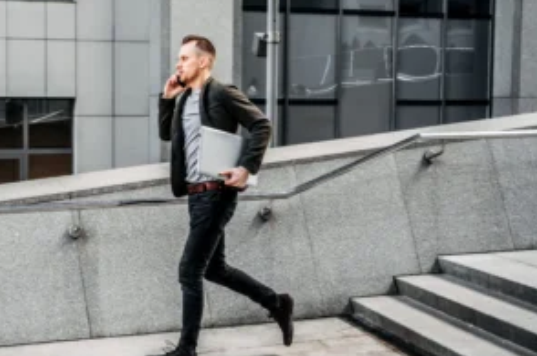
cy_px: 146
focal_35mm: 51
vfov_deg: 26.3
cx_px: 166
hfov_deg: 38.4
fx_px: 759
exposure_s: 1/250
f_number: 2.8
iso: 640
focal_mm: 36
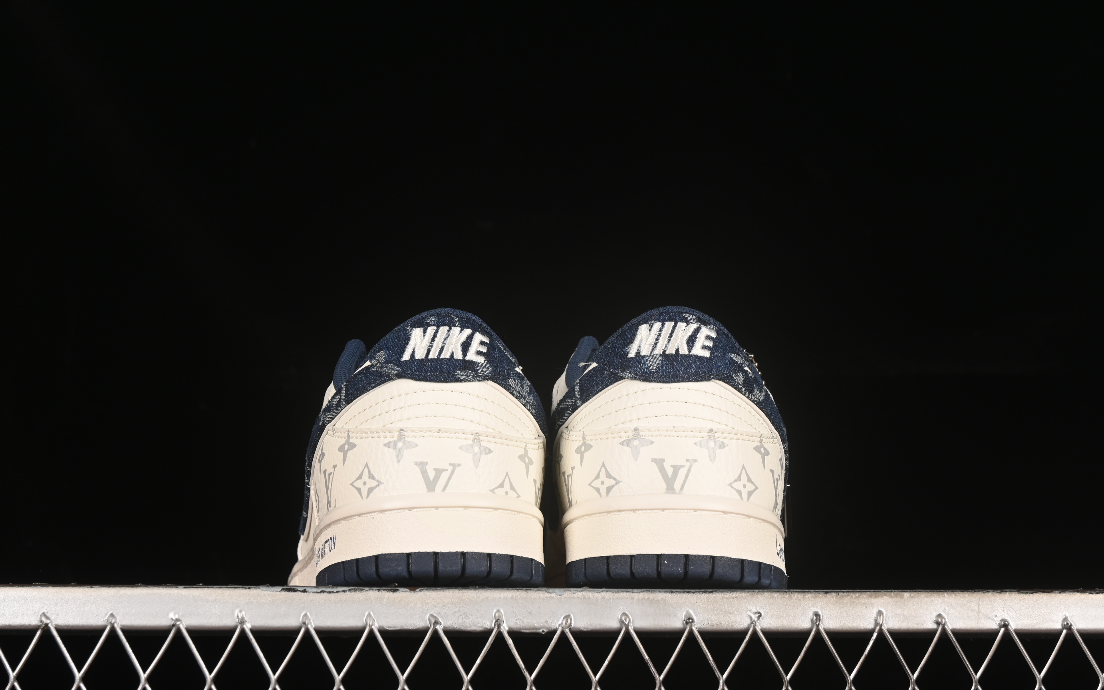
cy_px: 362
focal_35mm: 77
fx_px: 2317
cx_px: 554
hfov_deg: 26.8
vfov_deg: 16.9
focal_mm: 50
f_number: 8
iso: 160
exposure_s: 1/80
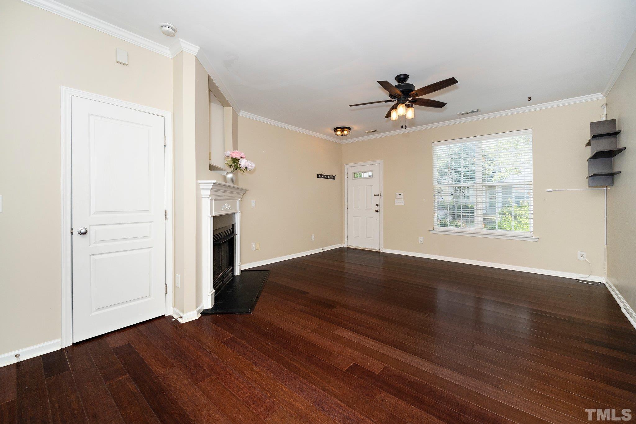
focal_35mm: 14
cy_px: 212
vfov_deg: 81.2
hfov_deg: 104.3
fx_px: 247
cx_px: 318
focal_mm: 14
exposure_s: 1/80
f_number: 7.1
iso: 640
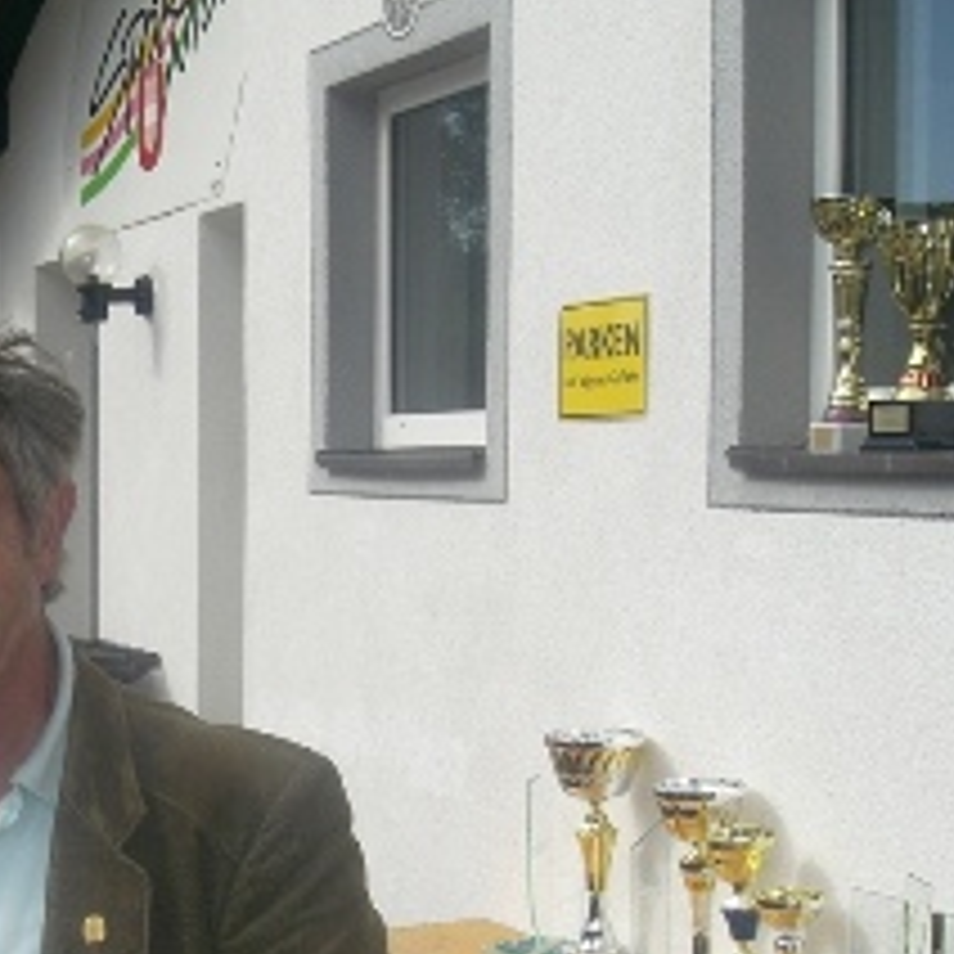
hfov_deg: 23.3
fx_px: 2214
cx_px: -4
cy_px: 716
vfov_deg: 24.1
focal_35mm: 71
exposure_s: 1/640
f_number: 4.4
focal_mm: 6.3
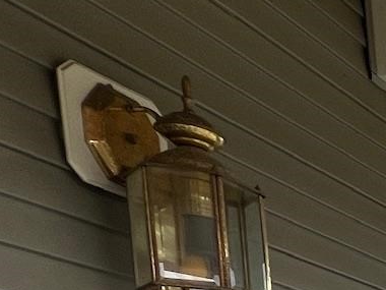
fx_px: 781
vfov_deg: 15.7
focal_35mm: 70
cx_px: 874
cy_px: 611
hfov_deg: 16.2
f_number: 1.8
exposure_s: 1/302
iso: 32
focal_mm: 1.57
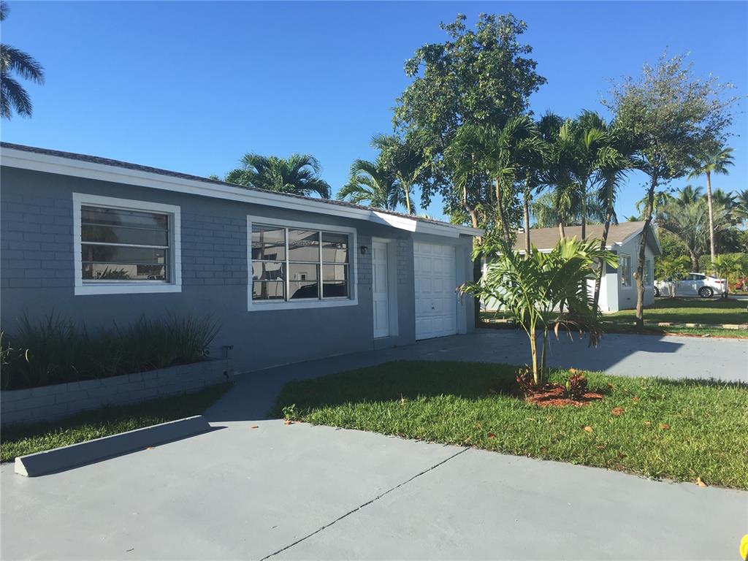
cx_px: 374
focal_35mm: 29
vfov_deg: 48.2
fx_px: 627
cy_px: 280
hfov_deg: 61.7
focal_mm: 4.15
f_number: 2.2
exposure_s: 1/785
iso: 25
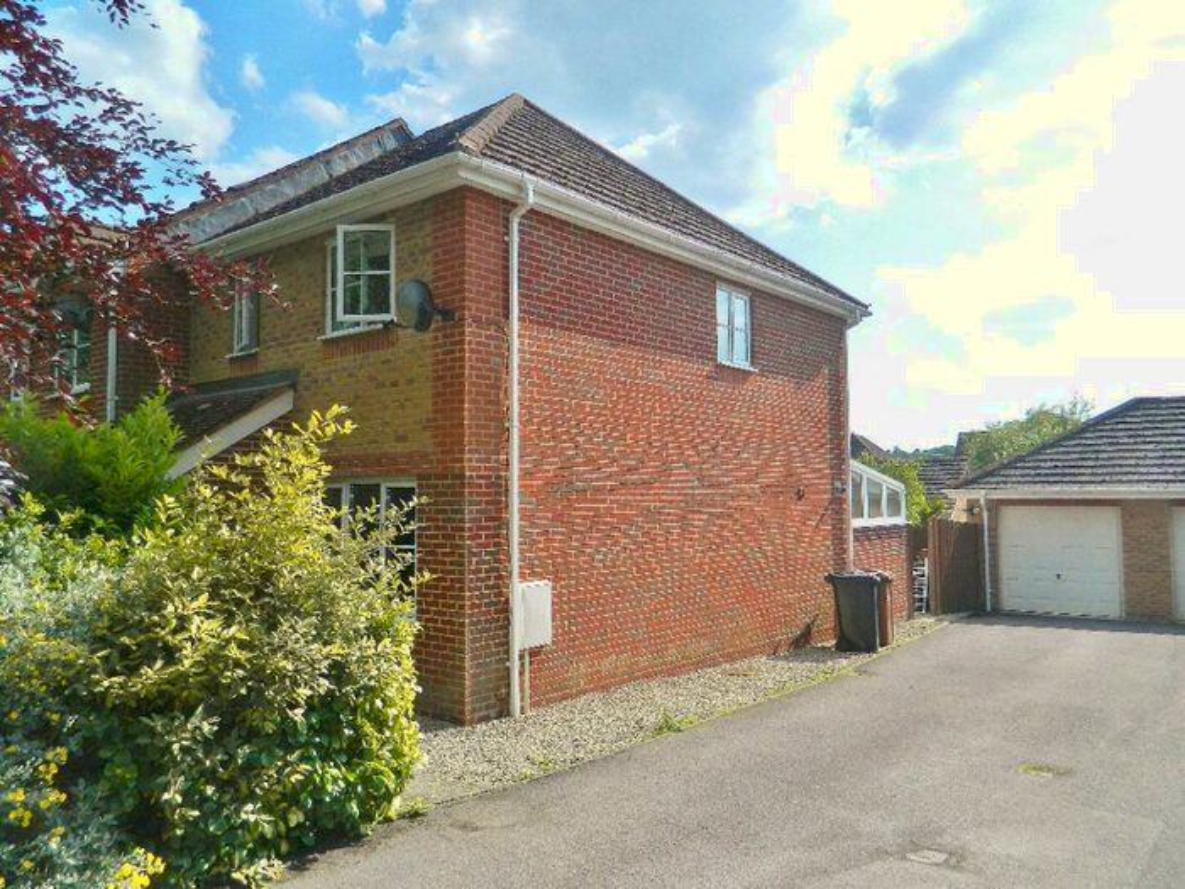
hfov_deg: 69.4
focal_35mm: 25
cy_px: 444
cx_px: 592
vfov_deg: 54.9
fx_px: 856
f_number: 8.7
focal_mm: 4.5
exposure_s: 1/160
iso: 110
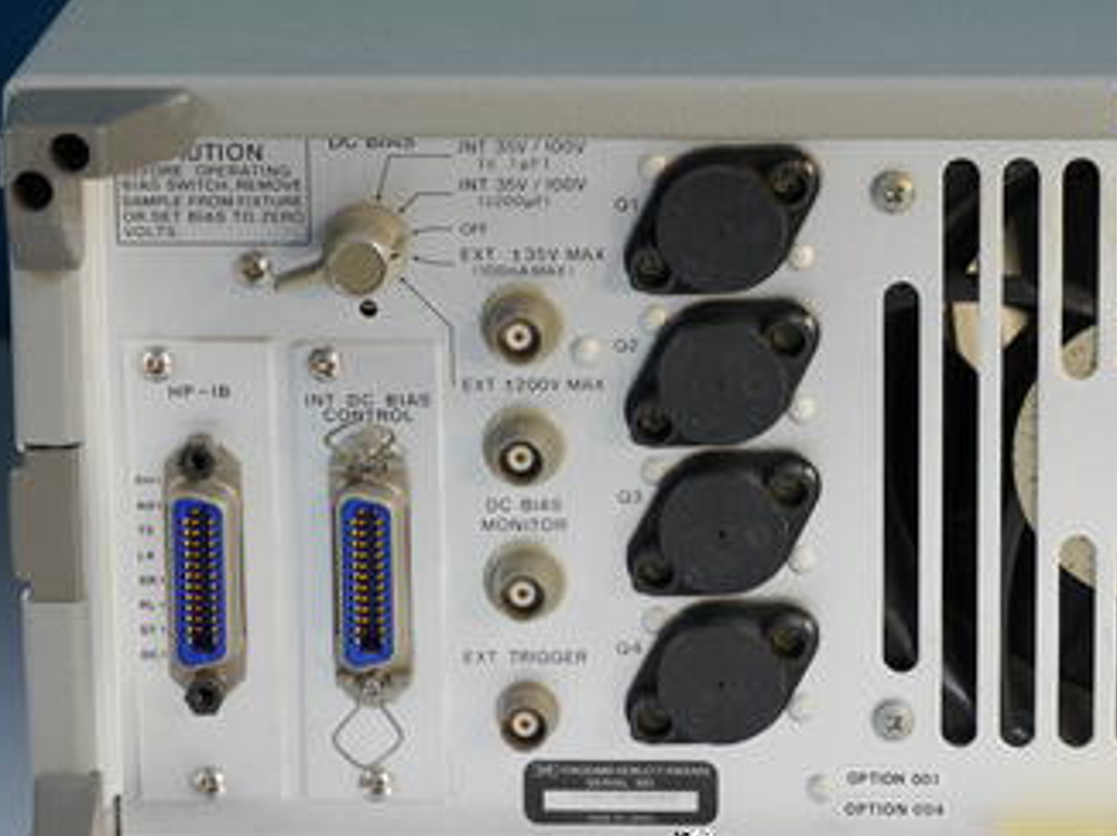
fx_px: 6094
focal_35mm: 189
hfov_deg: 10.5
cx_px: 610
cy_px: 511
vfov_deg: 7.8
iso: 200
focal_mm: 77
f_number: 8
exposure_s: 1/3.2
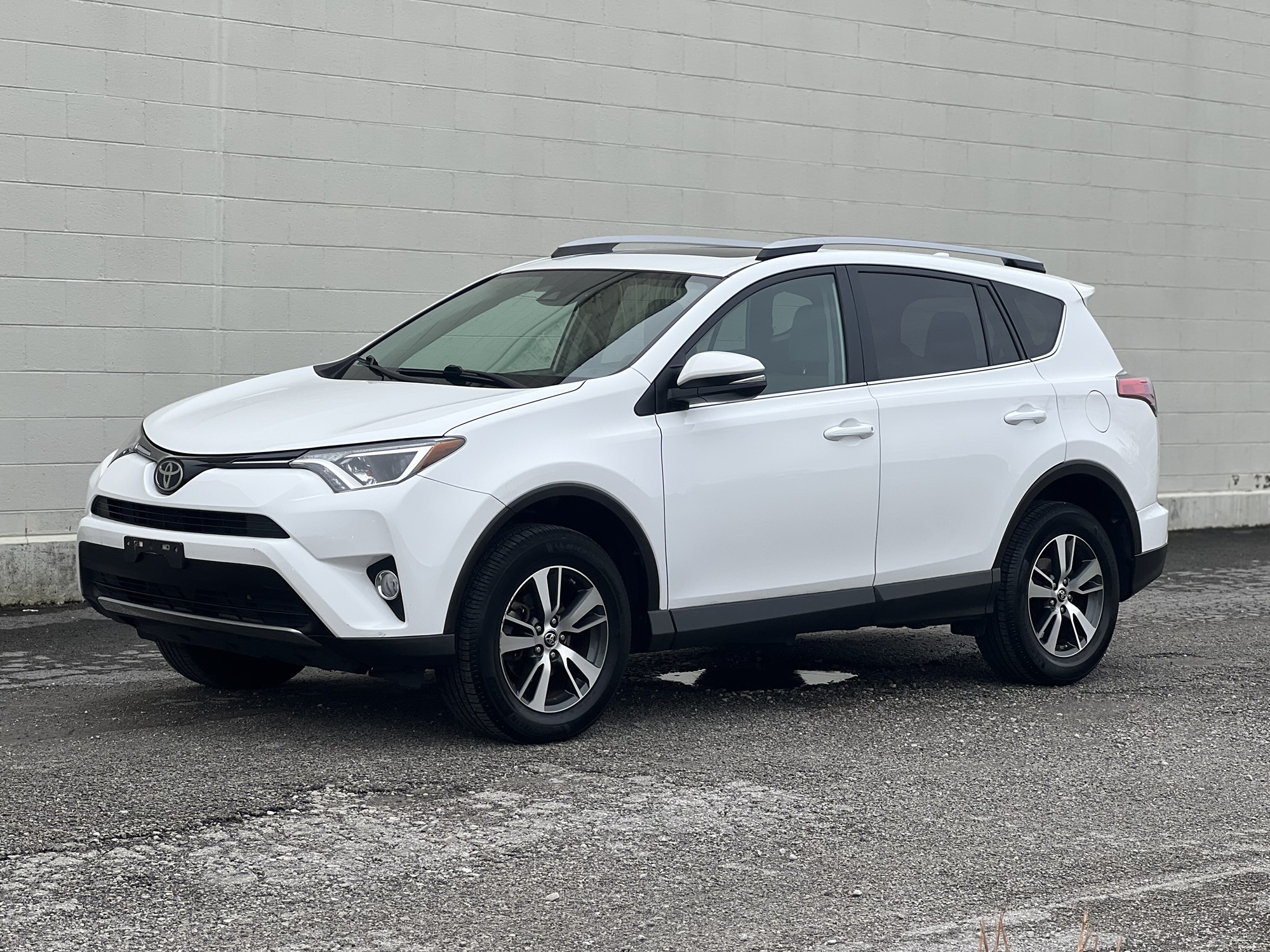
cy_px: 476
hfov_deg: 25.3
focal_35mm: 77
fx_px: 2825
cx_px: 635
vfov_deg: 19.1
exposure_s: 1/218
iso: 25
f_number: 2.8
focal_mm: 9
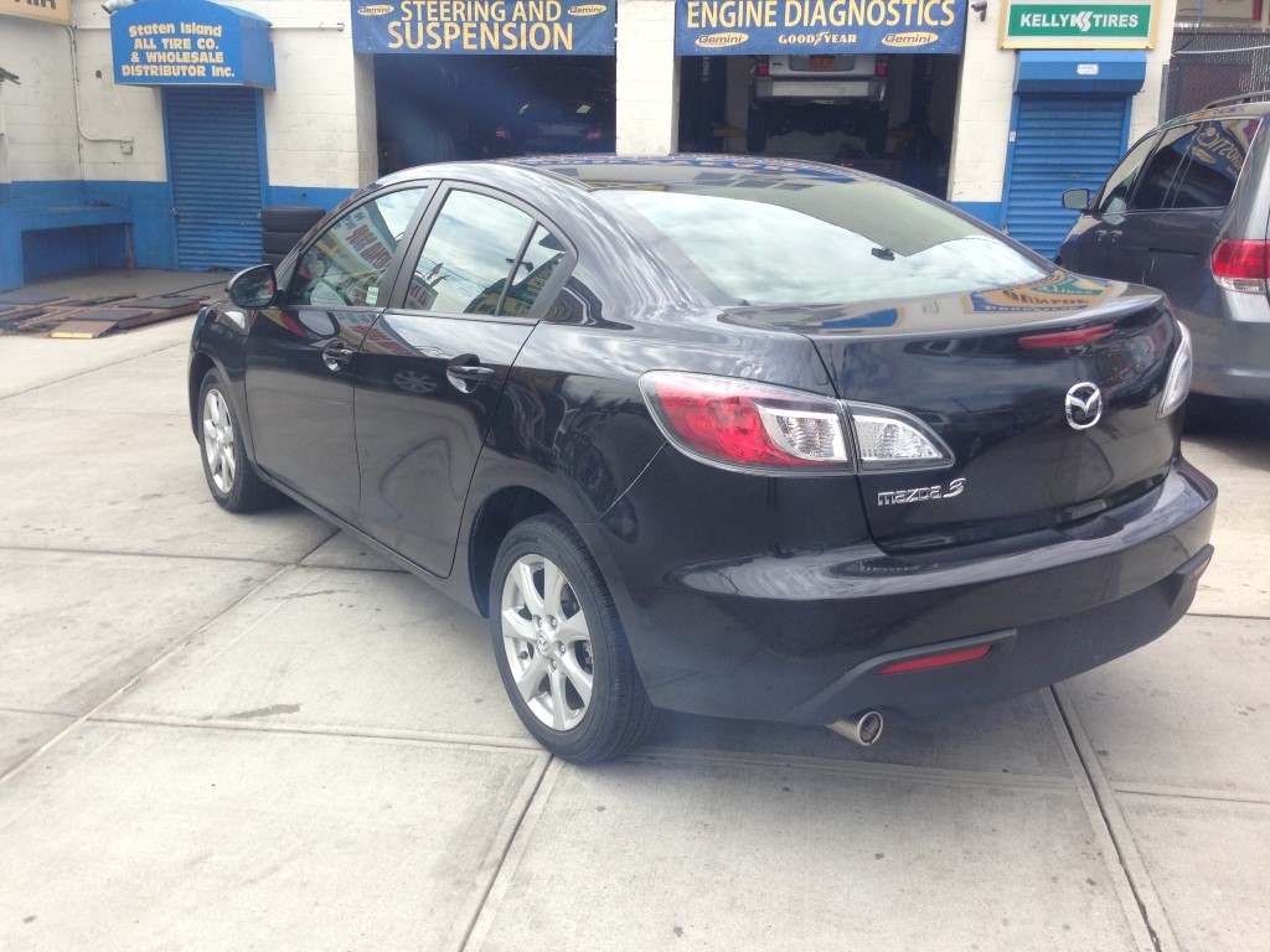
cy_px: 476
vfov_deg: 42.9
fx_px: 1211
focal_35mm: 33
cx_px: 635
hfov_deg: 55.4
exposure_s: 1/616
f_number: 2.4
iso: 50
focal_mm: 4.12
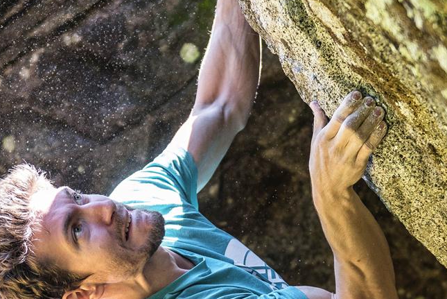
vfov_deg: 11.0
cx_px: 217
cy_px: 222
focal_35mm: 124
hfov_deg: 16.5
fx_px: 1541
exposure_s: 1/400
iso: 400
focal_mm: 40
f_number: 2.8
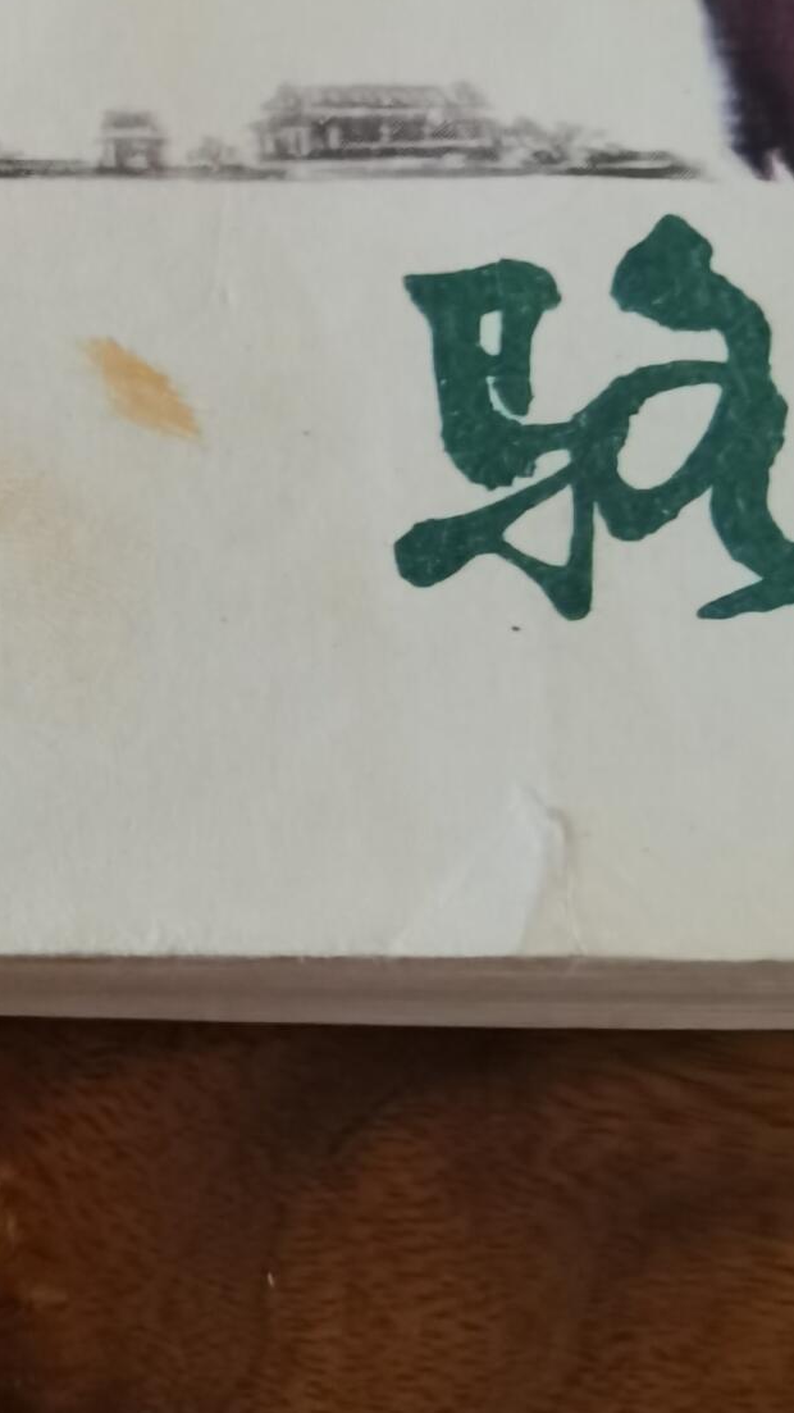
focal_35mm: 48
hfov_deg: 23.8
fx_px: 1798
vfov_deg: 42.8
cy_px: 626
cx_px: -3
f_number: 2.2
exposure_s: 1/20
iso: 500
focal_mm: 2.26
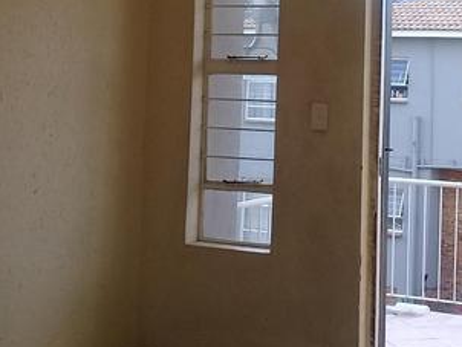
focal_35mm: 82
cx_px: 353
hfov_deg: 23.5
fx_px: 1095
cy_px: 31
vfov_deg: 17.7
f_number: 2.2
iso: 50
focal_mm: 3.3
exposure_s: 1/212
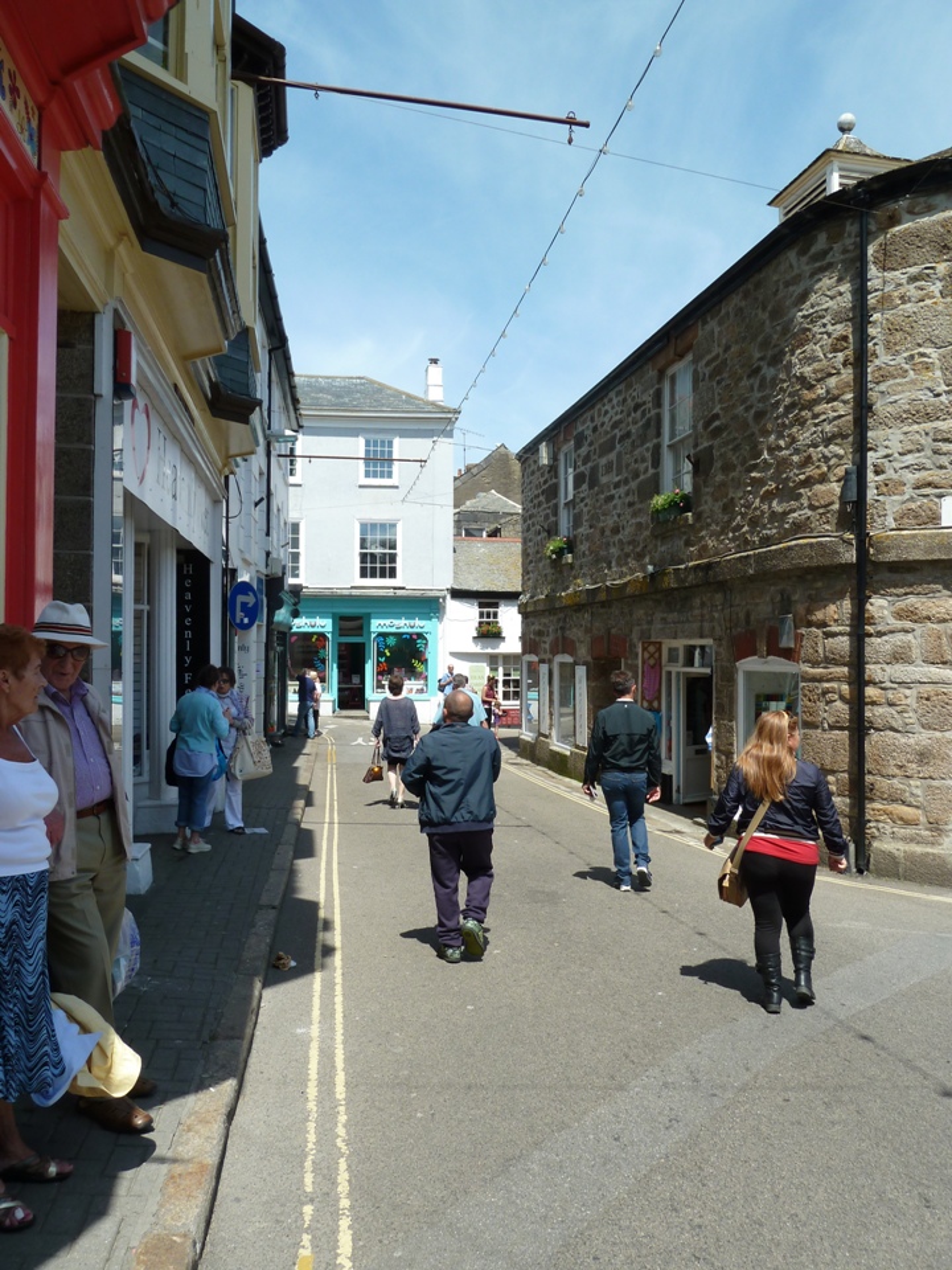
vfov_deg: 69.4
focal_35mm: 25
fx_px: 917
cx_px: 476
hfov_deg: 54.9
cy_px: 635
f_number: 4
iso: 80
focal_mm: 4.1
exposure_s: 1/500
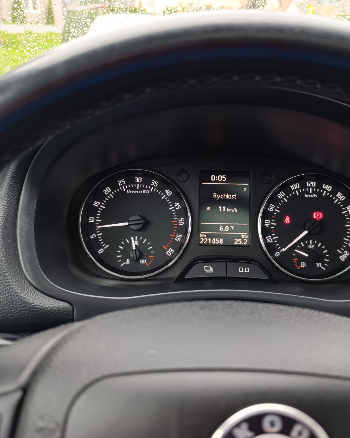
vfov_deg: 58.8
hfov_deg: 48.1
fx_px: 388
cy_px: 218
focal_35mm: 30
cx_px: 215
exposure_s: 1/100
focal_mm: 6.14
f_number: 1.6
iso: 640
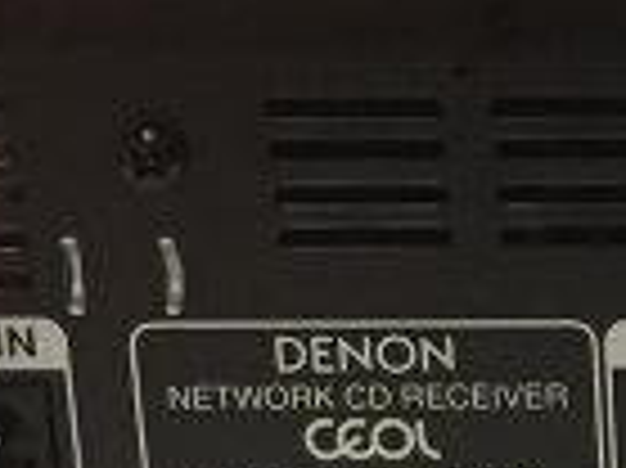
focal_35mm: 163
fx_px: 2945
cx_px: 1040
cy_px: 335
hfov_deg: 11.4
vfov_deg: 9.1
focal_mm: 4.15
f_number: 2.2
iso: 200
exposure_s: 1/30
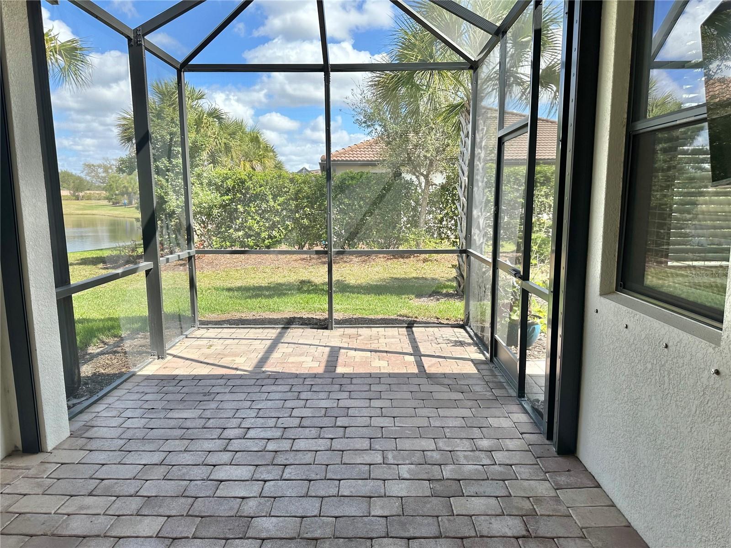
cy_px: 274
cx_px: 366
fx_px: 507
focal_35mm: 24
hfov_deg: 71.6
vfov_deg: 56.8
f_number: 1.78
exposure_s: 1/1321
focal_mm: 6.86
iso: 80
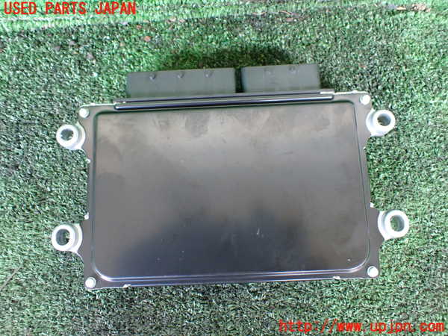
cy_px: 168
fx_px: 388
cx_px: 224
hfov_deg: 60.0
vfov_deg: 46.8
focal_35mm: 30
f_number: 2.3
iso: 800
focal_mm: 5.4
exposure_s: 1/50
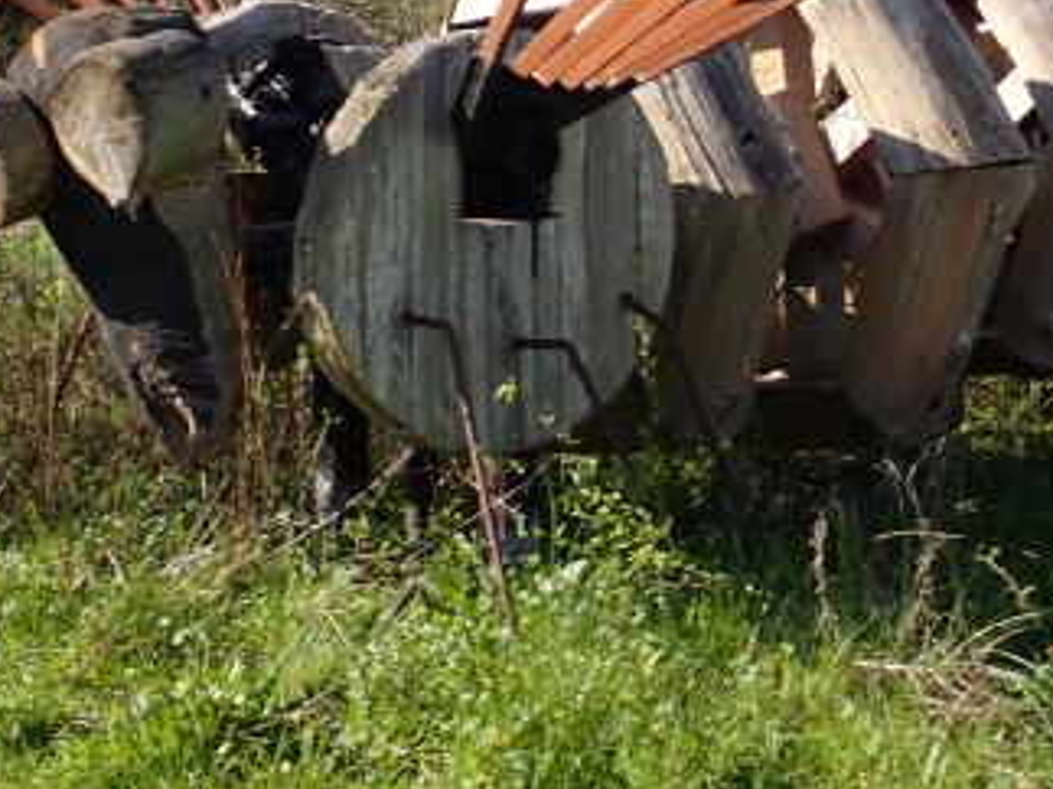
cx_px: 893
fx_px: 3010
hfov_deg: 19.6
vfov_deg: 14.8
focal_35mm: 99
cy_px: 68
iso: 100
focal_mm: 9.01
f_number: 4.5
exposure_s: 1/320
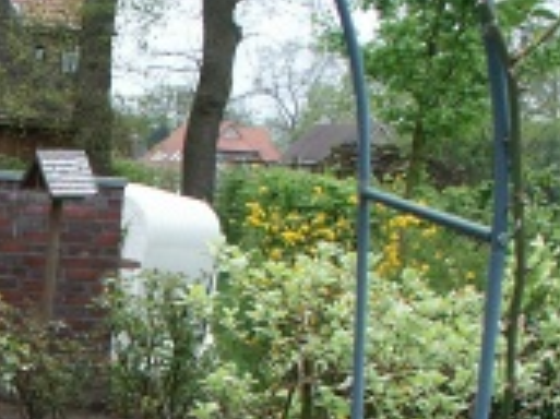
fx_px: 1358
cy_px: 527
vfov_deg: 16.7
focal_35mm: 84
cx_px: -174
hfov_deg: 21.1
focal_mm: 7.21
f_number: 4.5
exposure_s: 1/180
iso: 100
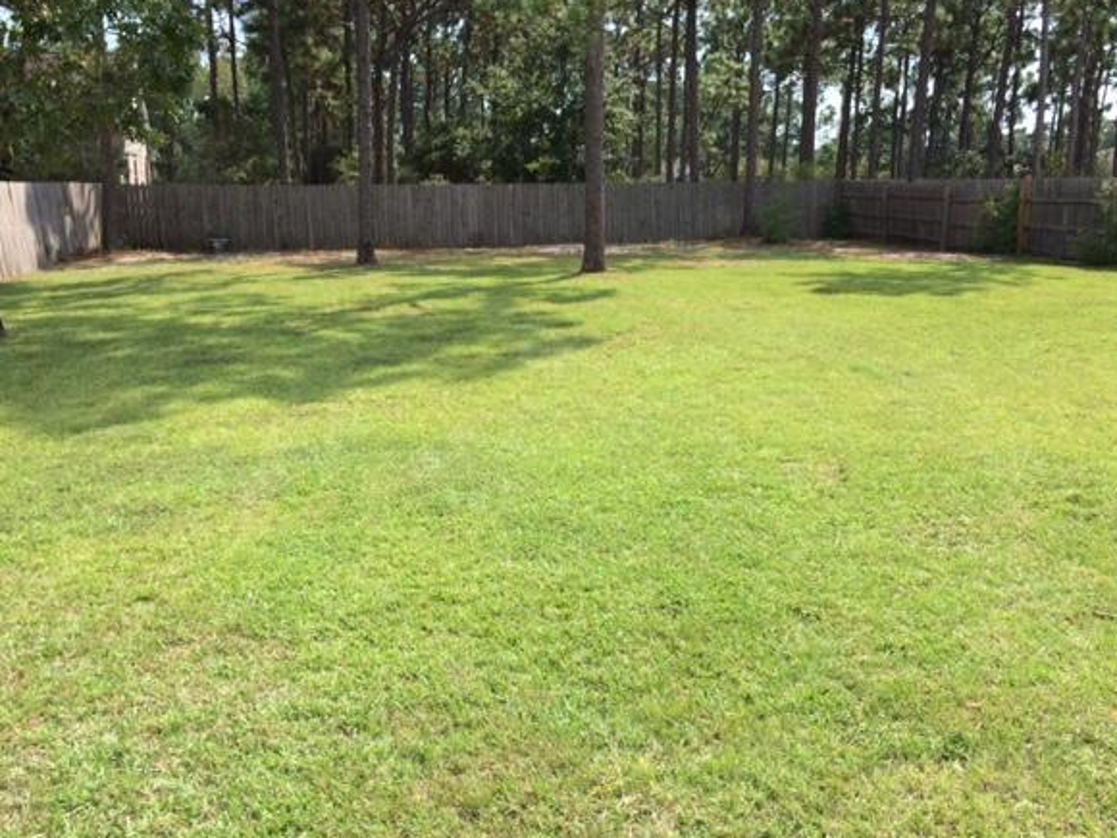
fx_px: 1033
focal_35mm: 32
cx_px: 585
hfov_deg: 56.8
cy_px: 391
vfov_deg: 44.1
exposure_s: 1/1026
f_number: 2.2
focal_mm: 4.15
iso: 32
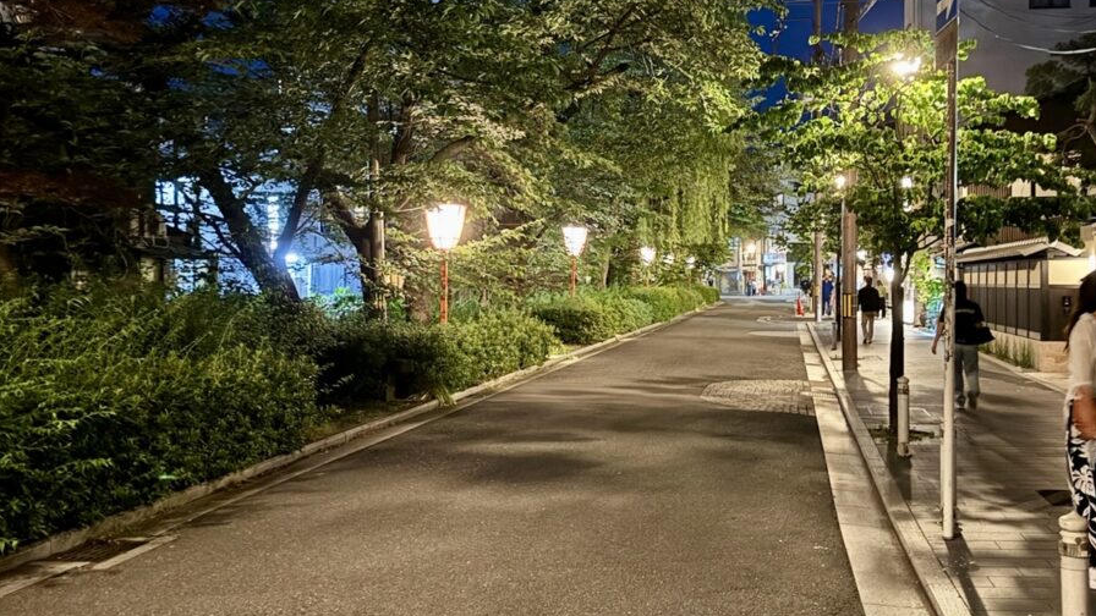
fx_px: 1017
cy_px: 266
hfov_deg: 56.6
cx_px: 548
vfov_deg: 33.7
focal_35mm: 35
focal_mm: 6.76
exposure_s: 1/15
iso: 2000
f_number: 1.78
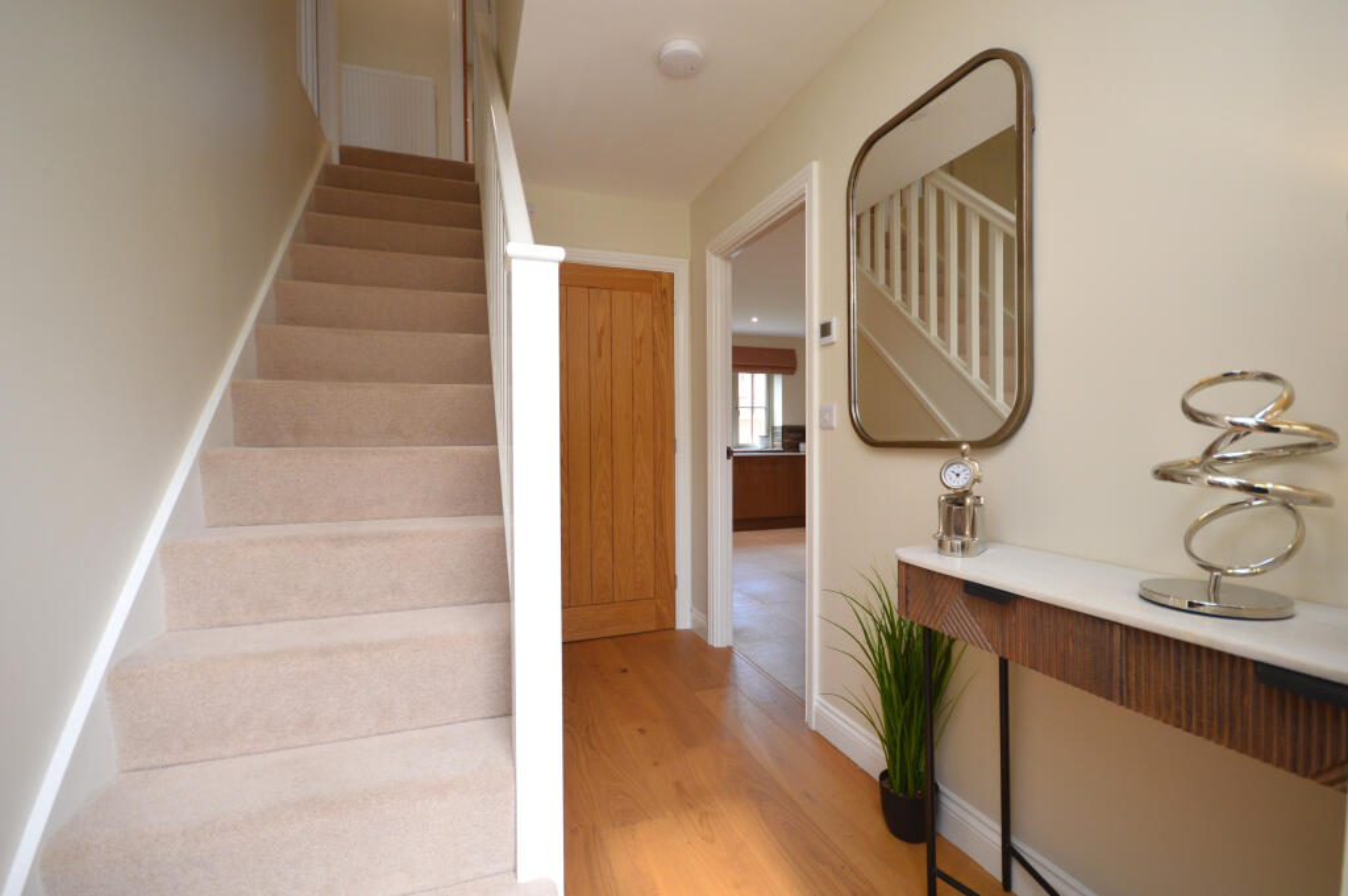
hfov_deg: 100.4
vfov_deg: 77.2
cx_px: 674
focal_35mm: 15
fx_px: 561
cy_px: 448
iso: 400
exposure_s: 1/60
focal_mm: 10
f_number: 4
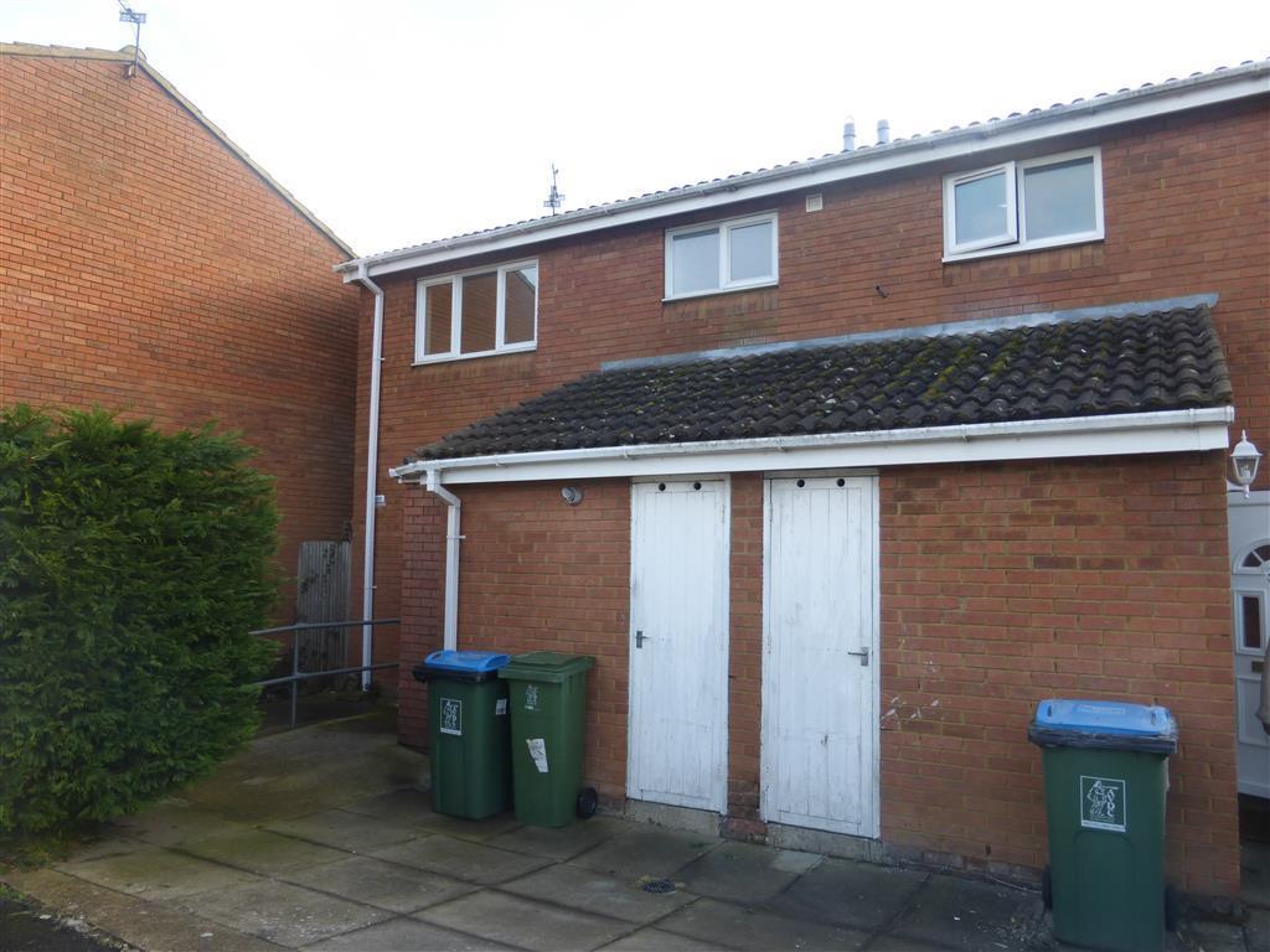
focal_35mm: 24
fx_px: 881
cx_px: 635
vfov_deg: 56.8
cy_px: 476
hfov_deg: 71.6
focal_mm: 4.3
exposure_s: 1/125
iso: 100
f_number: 4
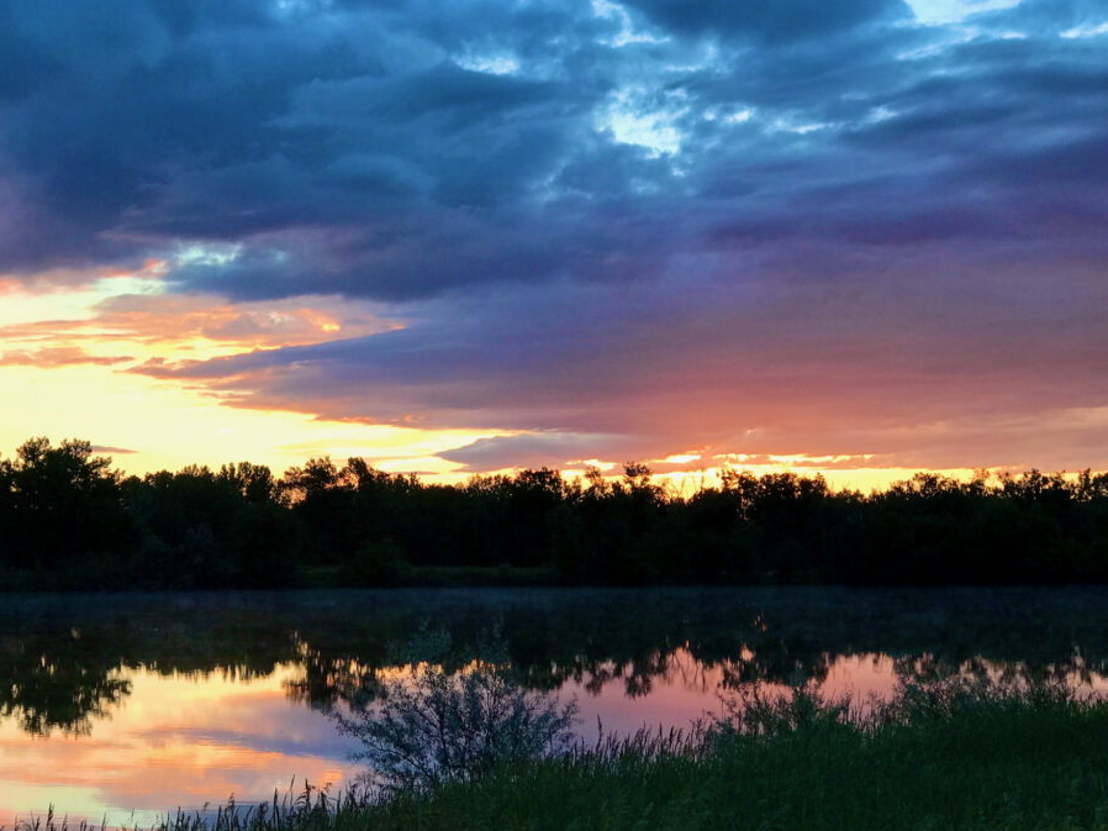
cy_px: 461
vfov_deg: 22.6
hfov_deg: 29.8
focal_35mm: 65
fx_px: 2080
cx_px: 500
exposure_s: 1/120
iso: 25
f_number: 2.8
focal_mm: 6.6
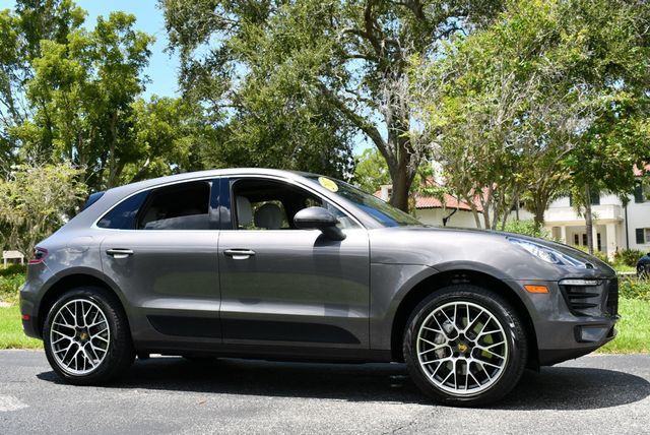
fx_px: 723
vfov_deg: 33.5
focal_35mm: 40
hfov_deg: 48.4
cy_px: 218
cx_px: 325
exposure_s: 1/250
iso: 140
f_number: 8
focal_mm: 20
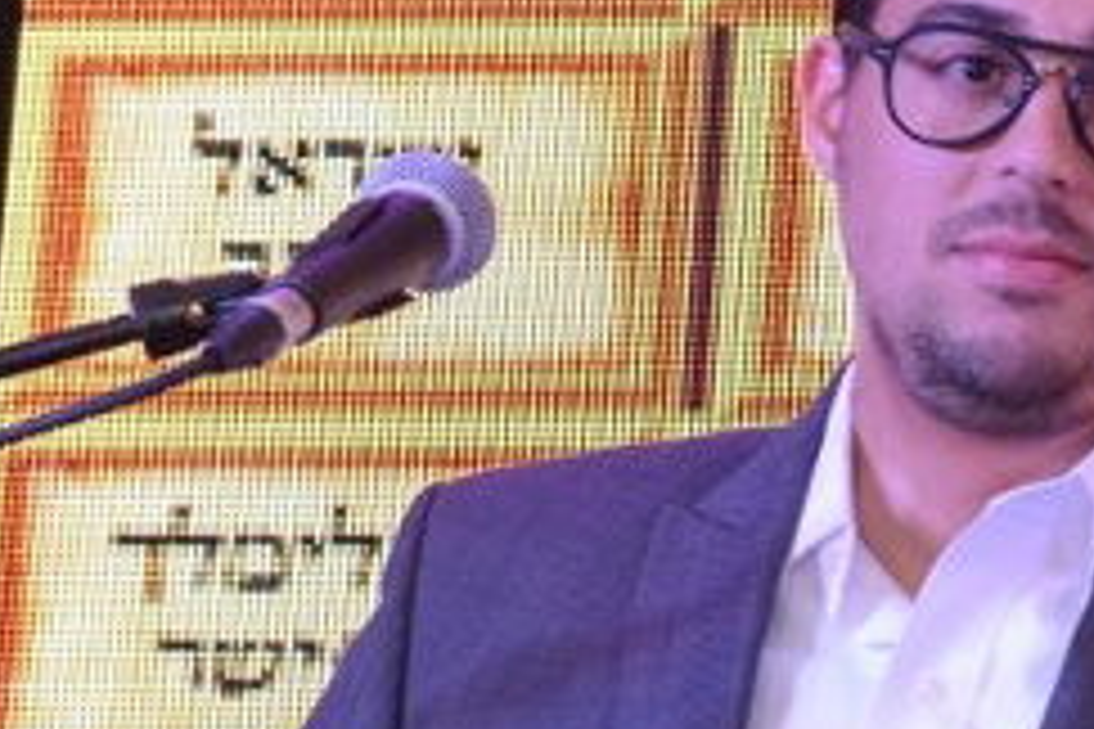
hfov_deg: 9.3
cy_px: 565
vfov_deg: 6.5
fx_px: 6412
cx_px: 1945
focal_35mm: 211
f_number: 5.6
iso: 2000
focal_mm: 50
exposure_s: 1/100
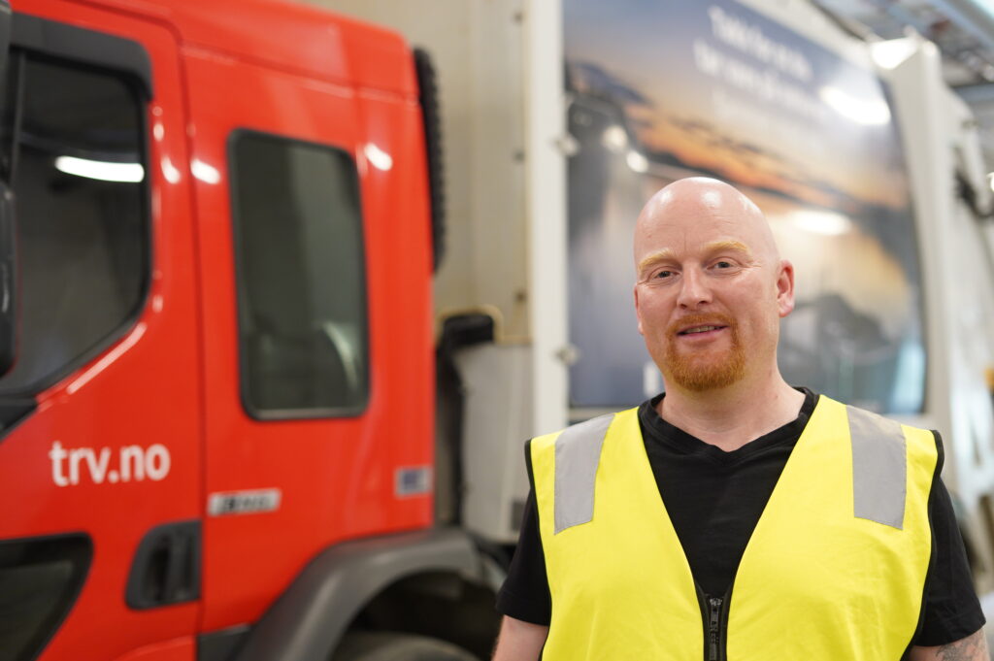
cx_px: 497
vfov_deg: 26.9
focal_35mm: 50
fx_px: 1379
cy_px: 330
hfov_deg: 39.6
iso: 1600
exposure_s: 1/60
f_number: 2.2
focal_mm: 50
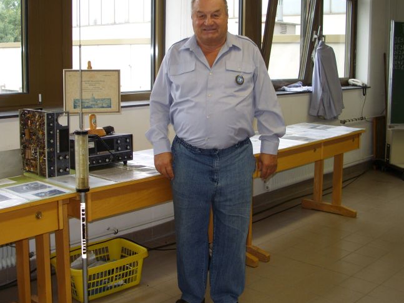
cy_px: 122
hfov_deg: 40.4
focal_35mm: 47
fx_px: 548
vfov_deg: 30.8
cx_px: 195
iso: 50
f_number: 2.8
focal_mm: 7.8
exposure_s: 1/30
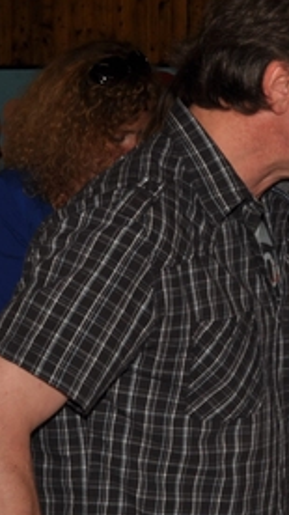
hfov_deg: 7.6
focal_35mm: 157
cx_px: 369
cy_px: 194
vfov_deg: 13.7
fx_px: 2141
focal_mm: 46
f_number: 13
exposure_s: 1/60
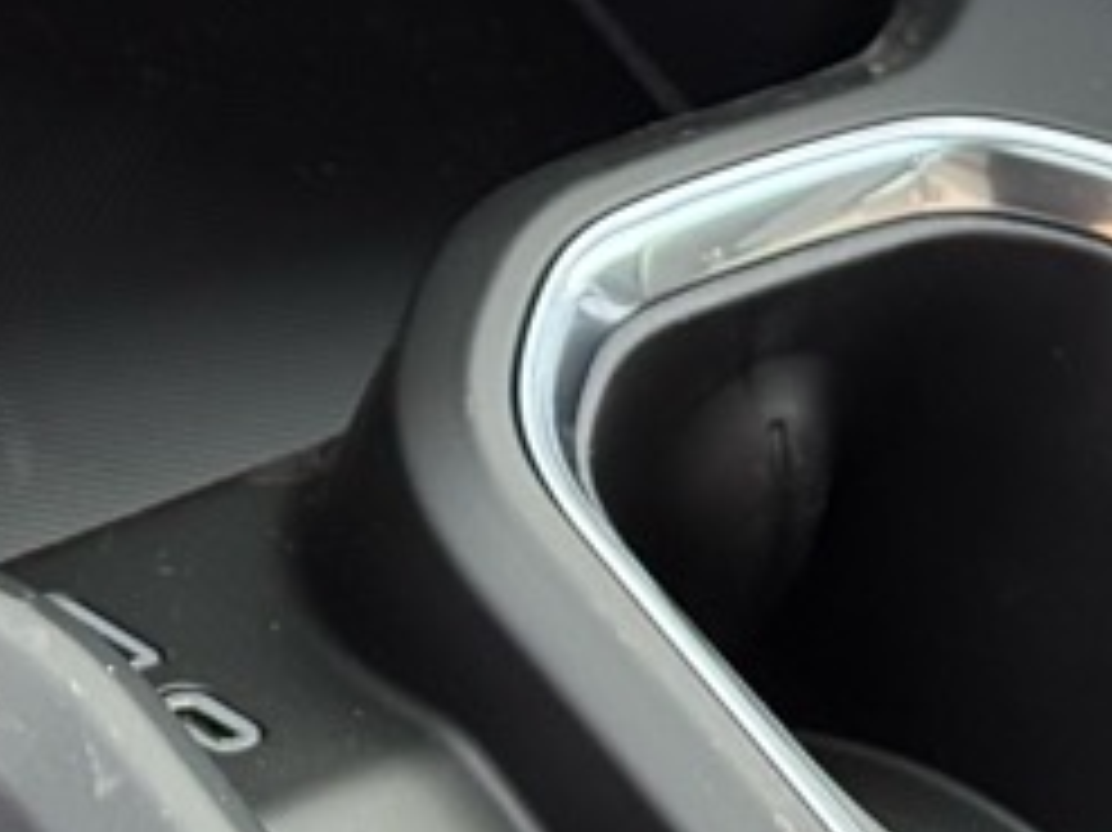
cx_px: -392
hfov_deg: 9.7
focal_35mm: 199
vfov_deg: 7.2
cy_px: -810
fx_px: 6390
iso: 160
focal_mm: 6.76
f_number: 1.78
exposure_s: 1/160
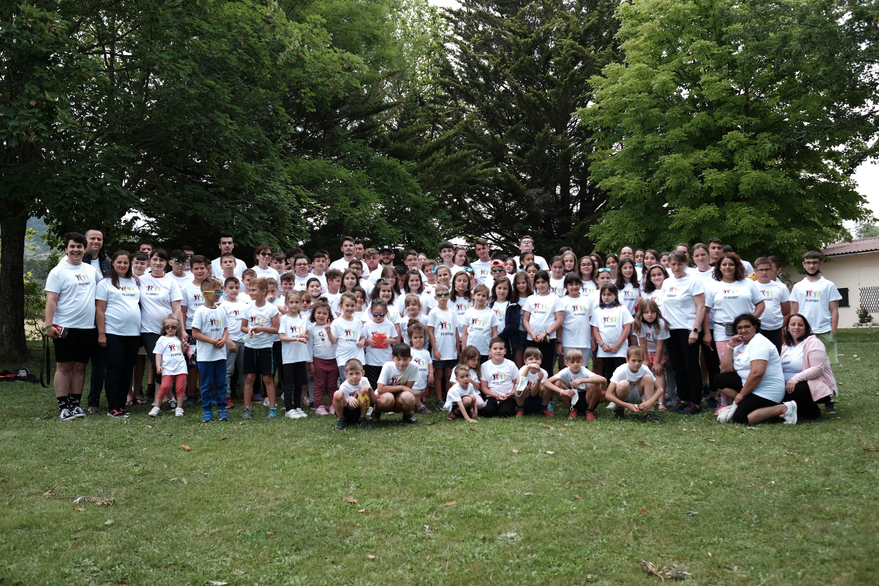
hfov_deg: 54.4
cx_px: 440
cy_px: 293
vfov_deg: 37.9
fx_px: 855
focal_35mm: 35
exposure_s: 1/480
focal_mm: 23
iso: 100
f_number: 2.8
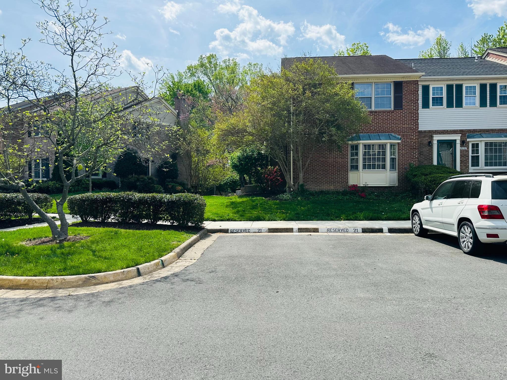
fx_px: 352
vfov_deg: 56.8
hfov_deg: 71.6
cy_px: 190
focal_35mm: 24
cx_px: 254
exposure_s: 1/2967
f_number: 1.78
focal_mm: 6.86
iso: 80
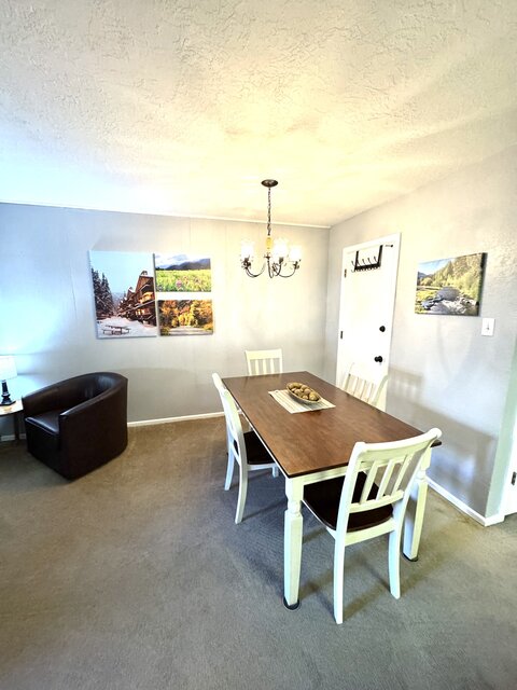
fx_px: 279
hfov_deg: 85.7
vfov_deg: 102.1
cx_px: 258
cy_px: 345
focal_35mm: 14
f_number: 2.2
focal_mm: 2.22
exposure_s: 1/60
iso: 400
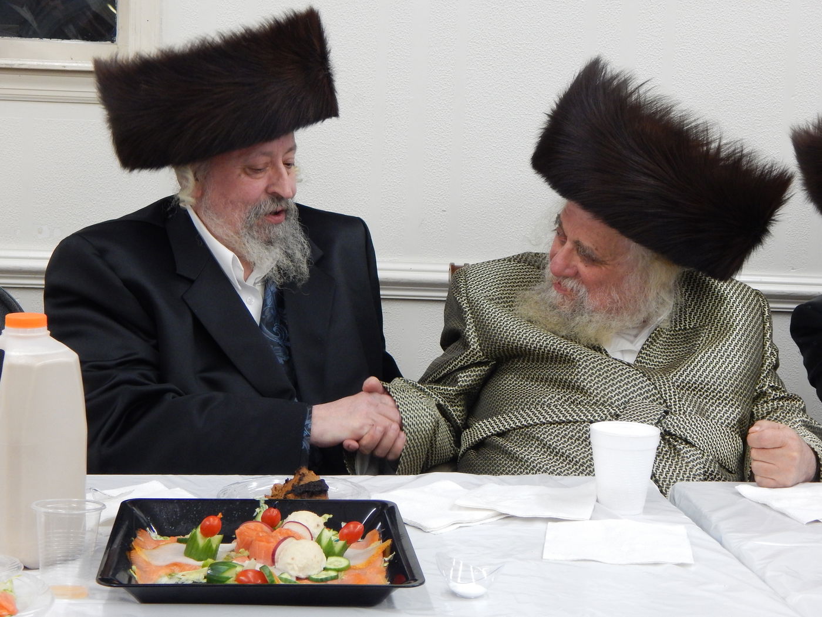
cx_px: 411
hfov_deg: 31.7
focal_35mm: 61
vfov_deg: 24.0
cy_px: 308
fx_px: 1449
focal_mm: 10.9
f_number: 4
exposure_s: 1/80
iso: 400
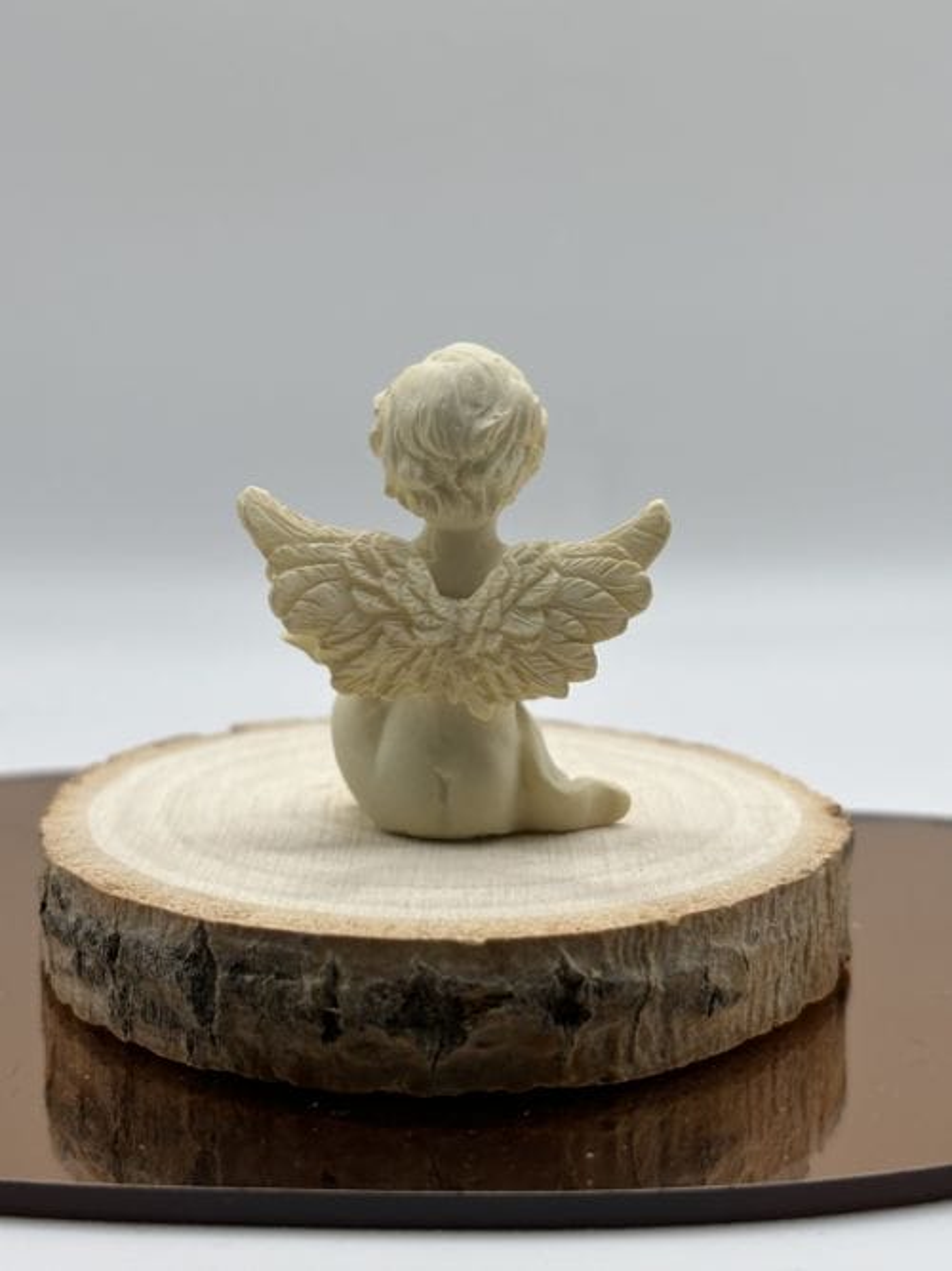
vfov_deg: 36.8
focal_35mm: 52
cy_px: 636
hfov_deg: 28.0
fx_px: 1907
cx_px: 476
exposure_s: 1/403
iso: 32
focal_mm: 5.96
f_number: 1.6
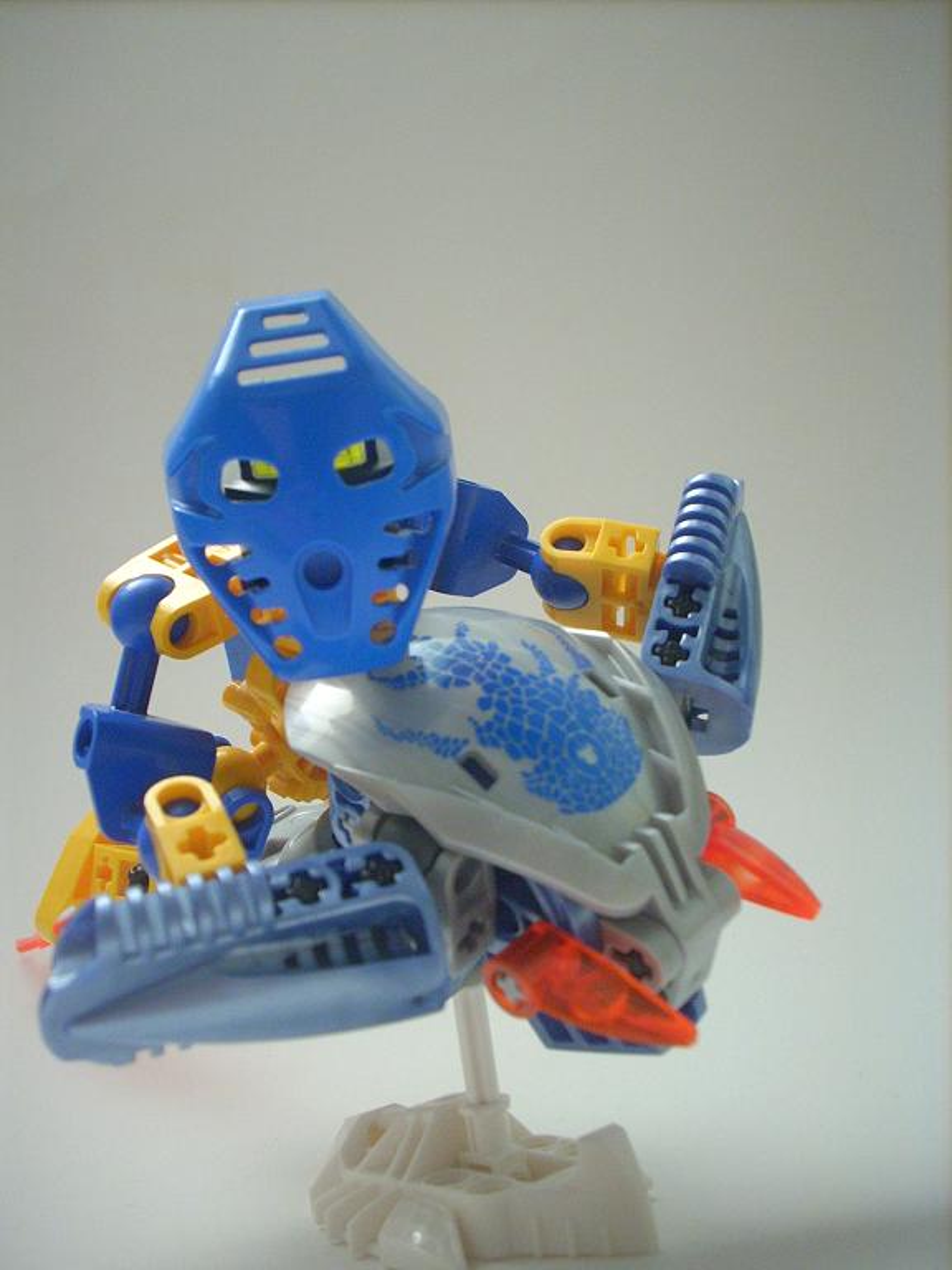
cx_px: 476
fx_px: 1357
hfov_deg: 38.7
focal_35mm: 37
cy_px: 635
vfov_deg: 50.1
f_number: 2.8
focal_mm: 6.2
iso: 237
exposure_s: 1/4
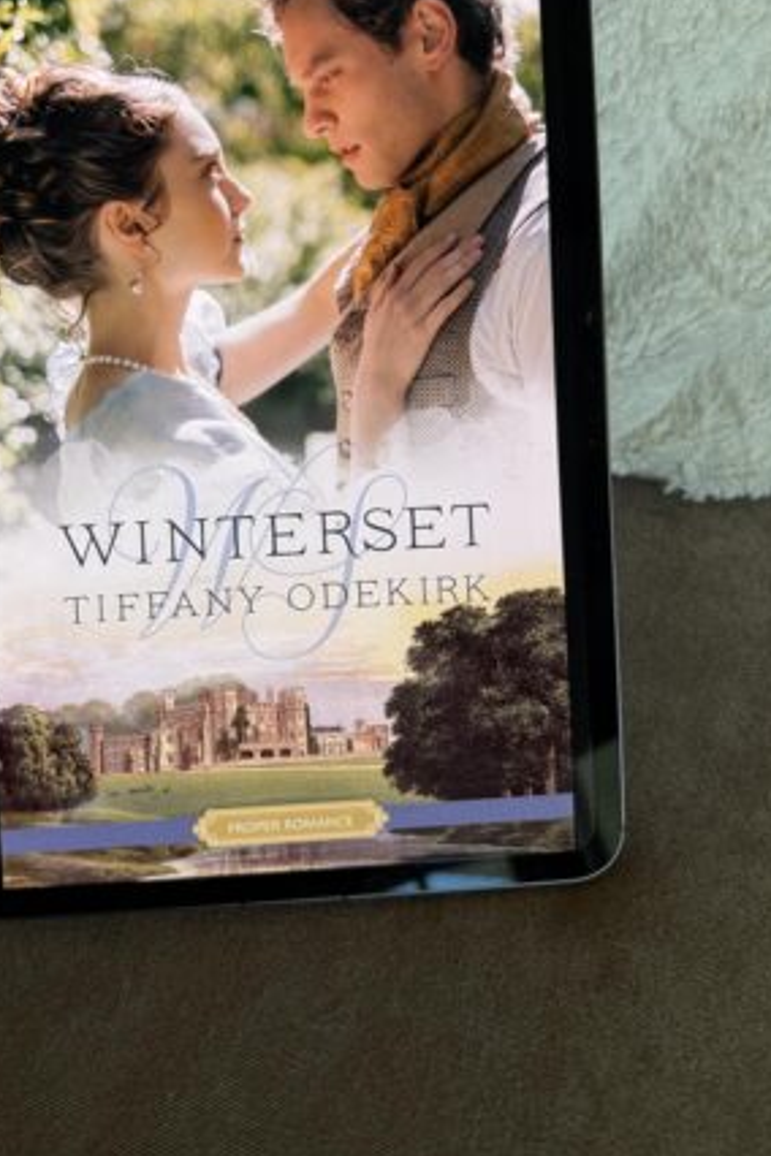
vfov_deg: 58.1
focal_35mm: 32
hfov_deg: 40.4
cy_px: 444
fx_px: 1028
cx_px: 233
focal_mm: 6.76
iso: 160
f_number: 1.78
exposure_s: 1/120
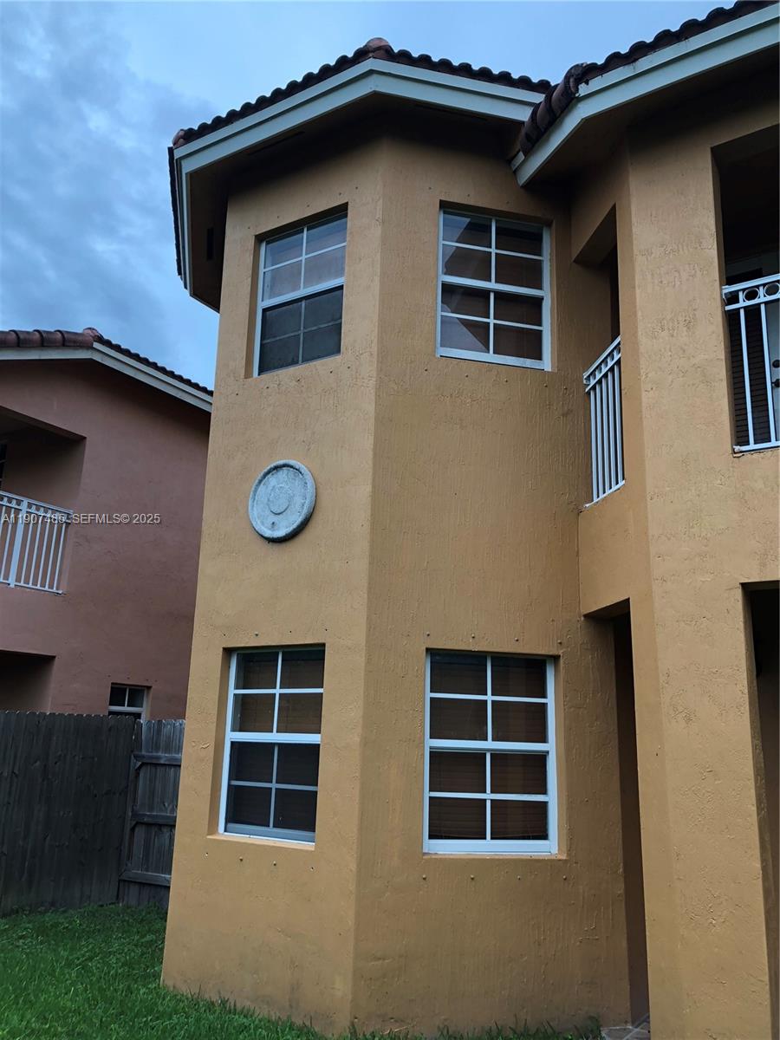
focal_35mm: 28
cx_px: 390
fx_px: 841
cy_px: 520
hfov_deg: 49.7
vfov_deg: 63.4
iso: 25
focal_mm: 3.99
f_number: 1.8
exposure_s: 1/120
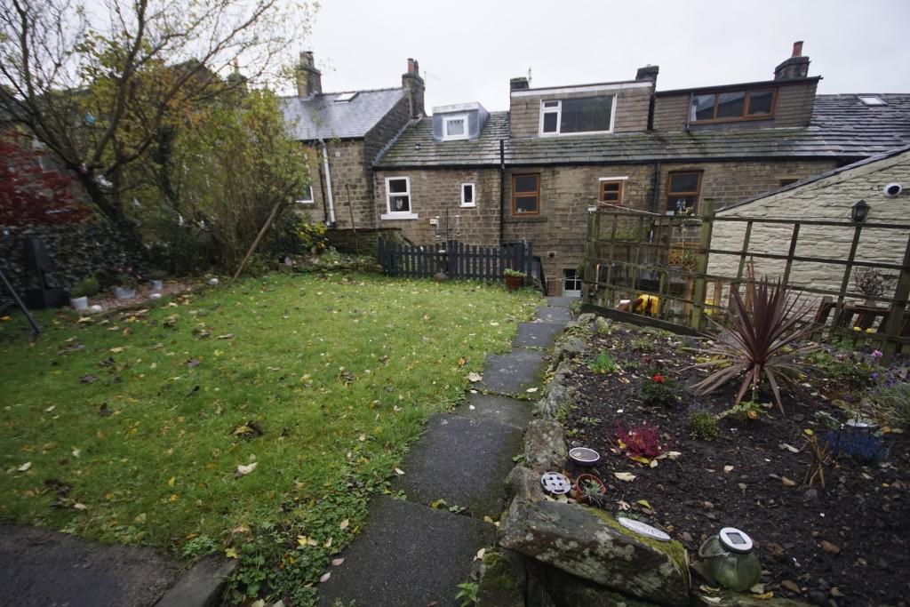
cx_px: 455
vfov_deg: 77.3
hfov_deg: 100.4
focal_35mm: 15
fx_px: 379
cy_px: 304
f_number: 4
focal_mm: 10
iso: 800
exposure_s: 1/160
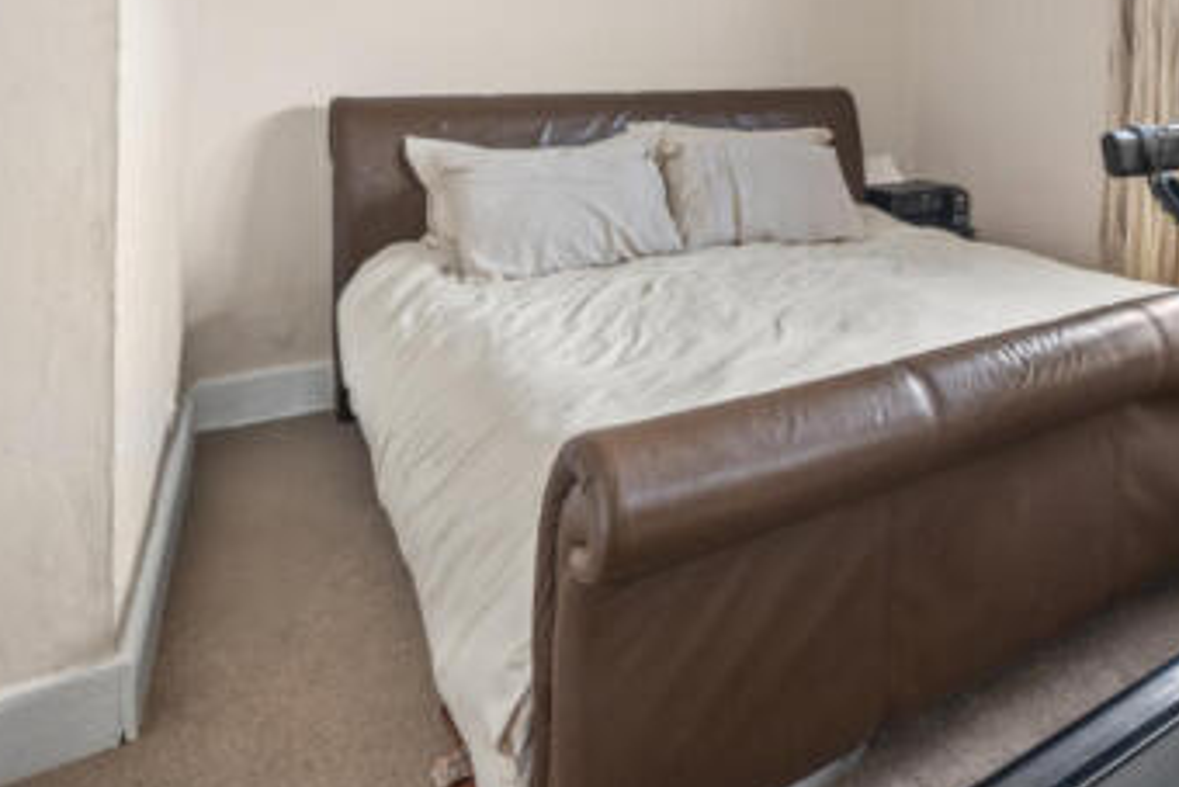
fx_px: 885
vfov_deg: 43.4
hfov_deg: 63.2
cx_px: 891
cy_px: 62
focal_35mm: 27
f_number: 16
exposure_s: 1.6
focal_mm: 14
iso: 250
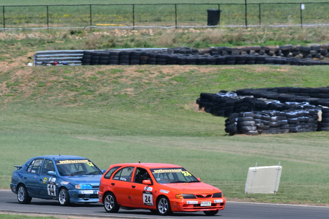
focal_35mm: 1006
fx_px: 9198
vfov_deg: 1.4
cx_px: 168
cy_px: 133
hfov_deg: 2.0
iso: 250
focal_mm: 500
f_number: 10
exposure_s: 1/640
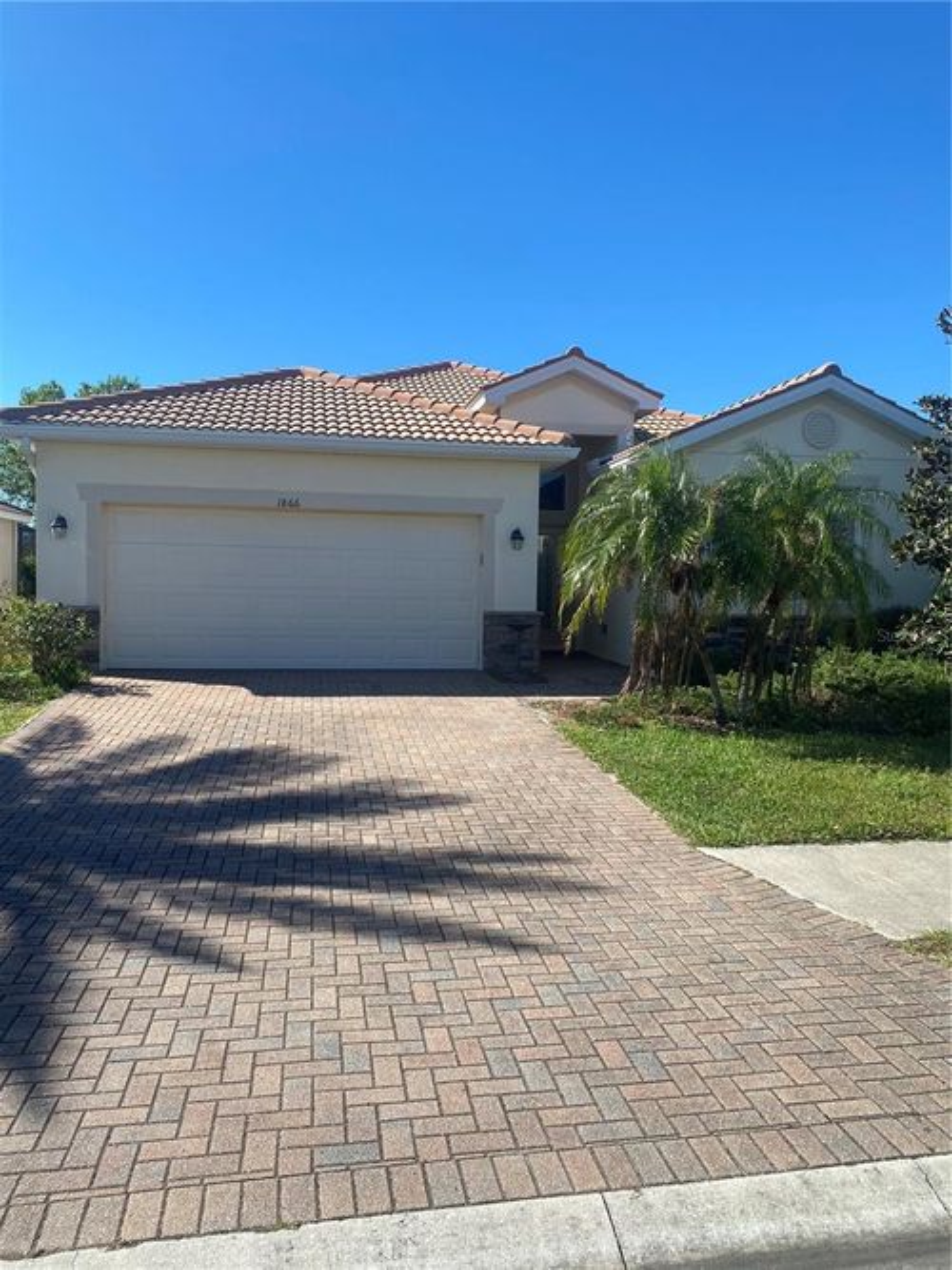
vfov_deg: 67.3
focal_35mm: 26
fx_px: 954
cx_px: 476
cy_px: 635
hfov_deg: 53.0
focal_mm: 4.25
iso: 32
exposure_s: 1/2513
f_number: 1.8
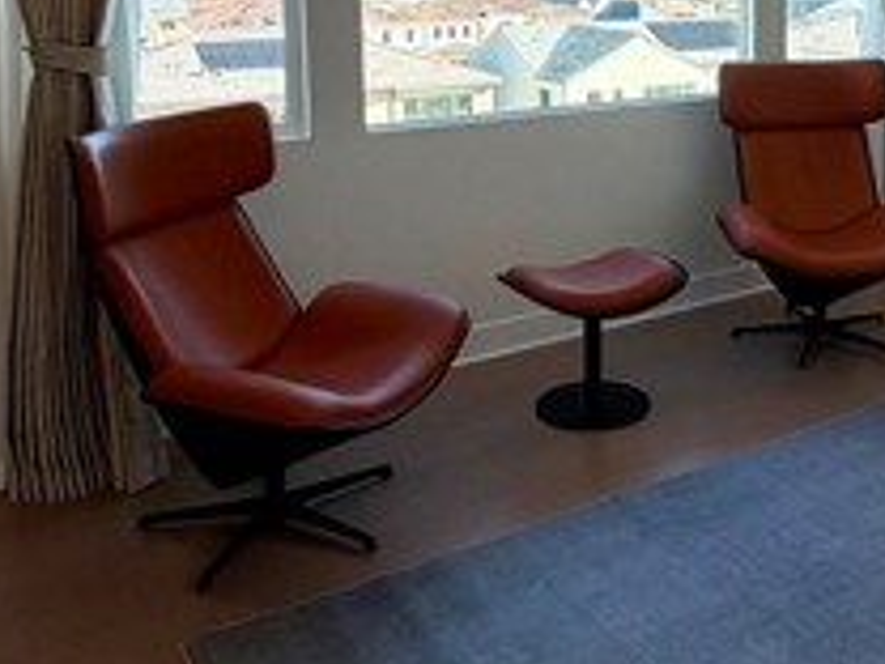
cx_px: 694
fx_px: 1099
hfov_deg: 42.1
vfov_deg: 31.9
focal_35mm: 43
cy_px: 64
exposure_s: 1/214
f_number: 2.2
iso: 40
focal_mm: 2.22
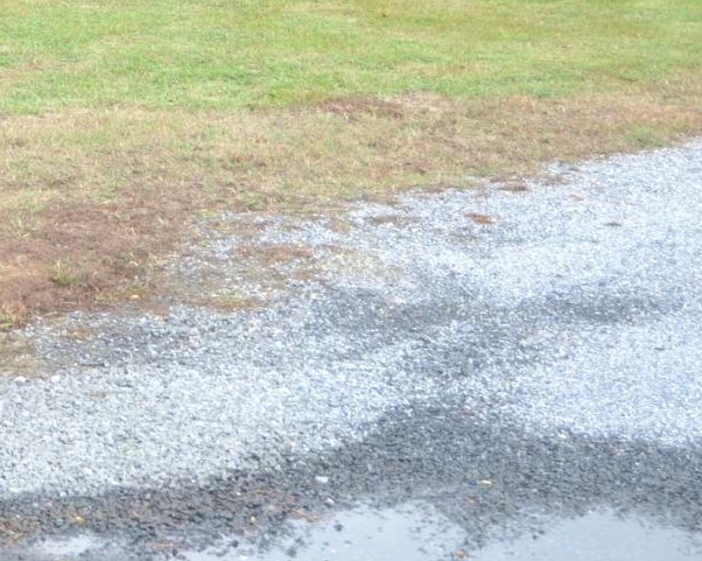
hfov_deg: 15.8
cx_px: -239
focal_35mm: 115
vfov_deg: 13.2
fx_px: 2388
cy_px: 1
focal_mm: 24
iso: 100
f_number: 8
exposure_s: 1/250
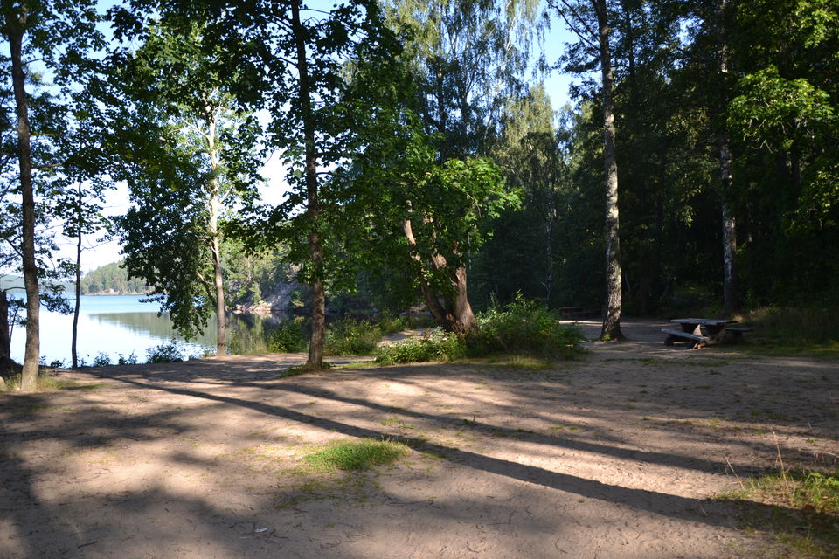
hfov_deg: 67.4
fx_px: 629
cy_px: 280
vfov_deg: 47.9
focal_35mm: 27
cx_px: 420
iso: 100
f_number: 4
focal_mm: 18
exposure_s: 1/200
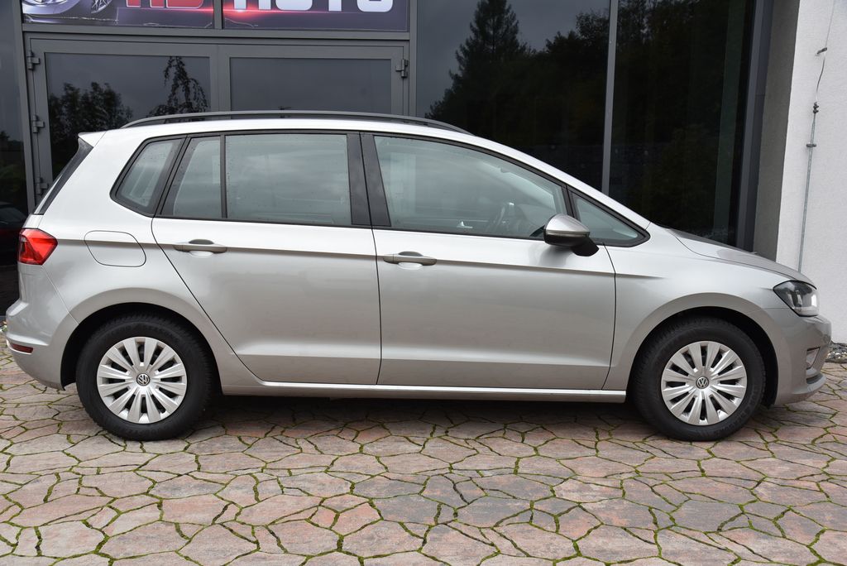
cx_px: 424
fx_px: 753
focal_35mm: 32
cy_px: 283
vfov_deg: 41.2
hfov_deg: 58.7
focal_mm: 32
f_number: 8
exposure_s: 1/250
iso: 500
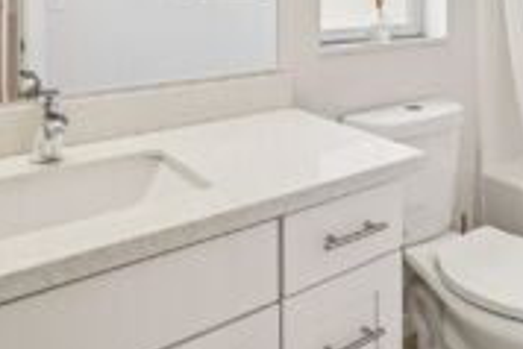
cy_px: 1
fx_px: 523
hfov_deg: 51.5
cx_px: 370
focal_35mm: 36
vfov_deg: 33.8
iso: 1600
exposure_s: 1/100
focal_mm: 16
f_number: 8
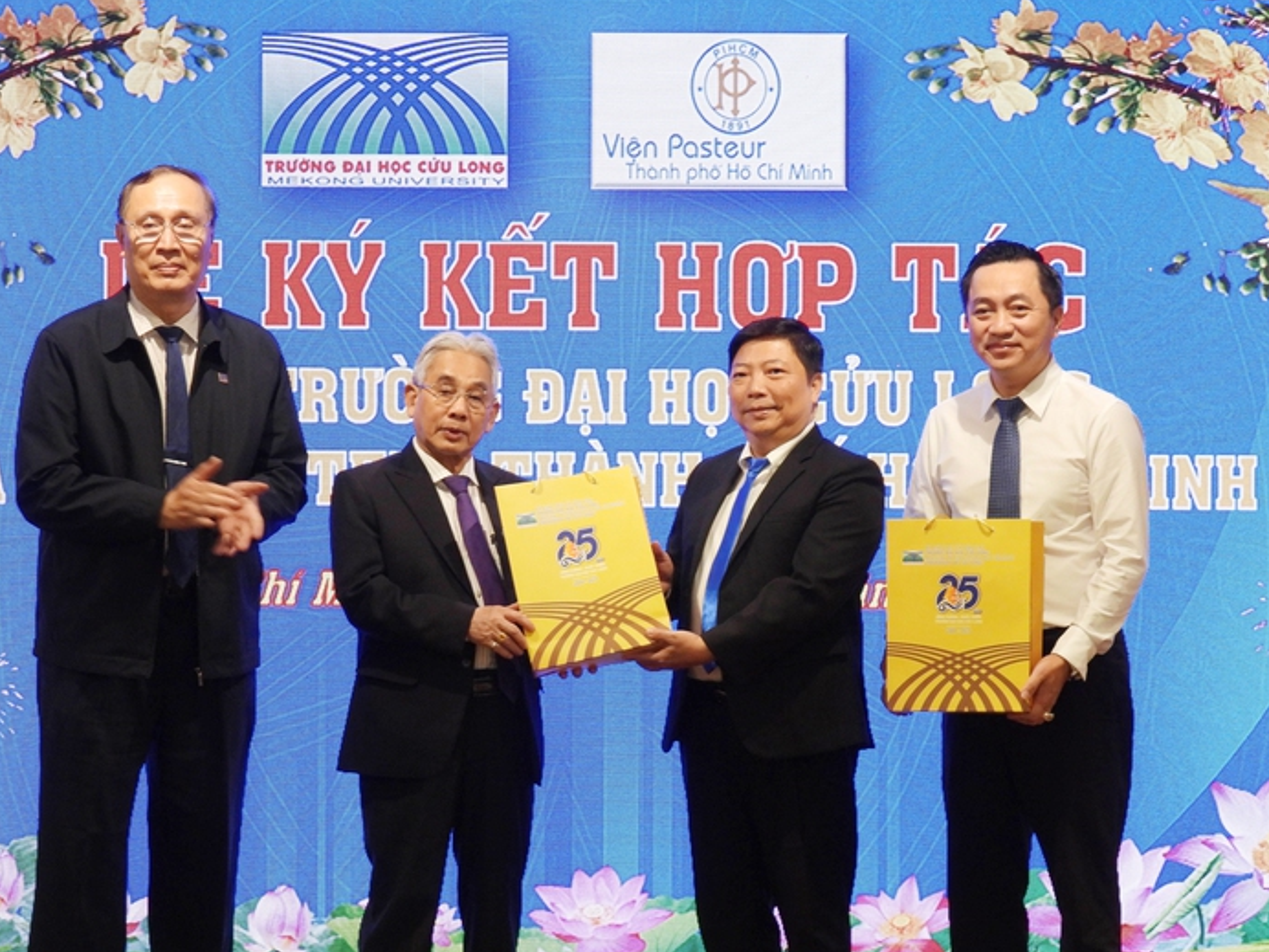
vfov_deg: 12.8
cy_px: 477
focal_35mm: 116
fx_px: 4252
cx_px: 631
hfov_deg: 17.0
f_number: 4
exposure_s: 1/40
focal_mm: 20.5
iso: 400
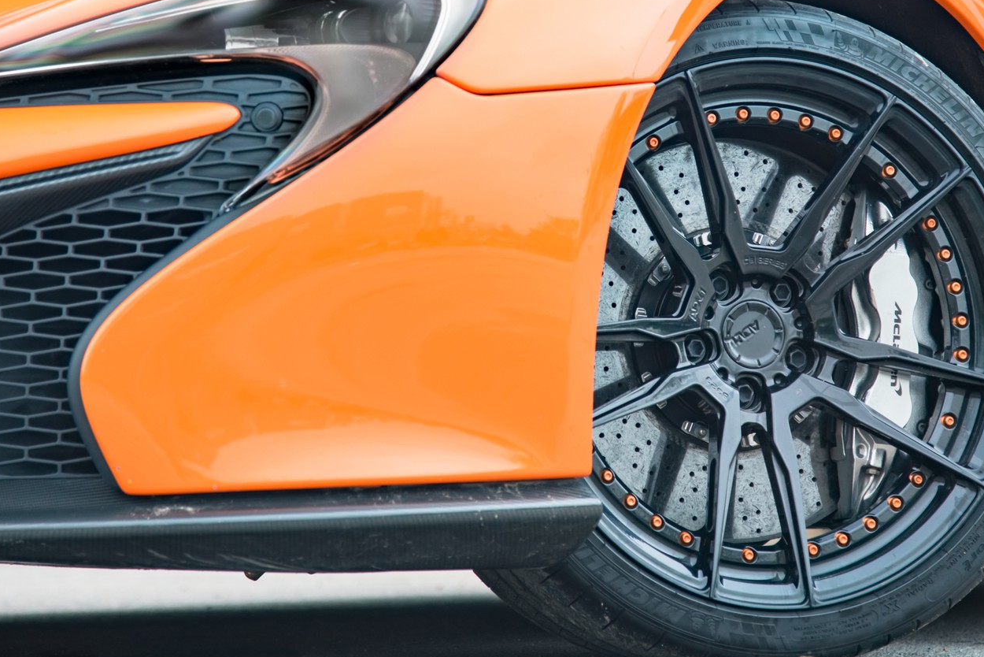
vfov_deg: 8.2
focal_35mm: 168
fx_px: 4593
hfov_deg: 12.2
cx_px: 557
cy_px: 199
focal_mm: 105
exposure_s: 1/100
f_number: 4
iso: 200
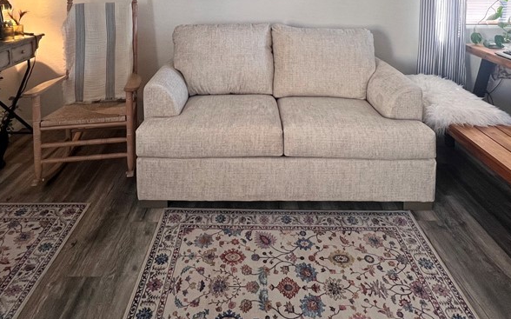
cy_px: 3
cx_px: 243
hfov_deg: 74.8
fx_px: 334
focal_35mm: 24
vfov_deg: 44.0
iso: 160
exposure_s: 1/60
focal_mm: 1.57
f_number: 1.8
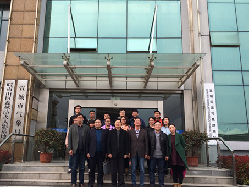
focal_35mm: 32
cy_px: 97
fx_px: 230
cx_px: 113
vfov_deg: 44.2
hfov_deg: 56.7
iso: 32
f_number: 2.2
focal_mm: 4.15
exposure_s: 1/746
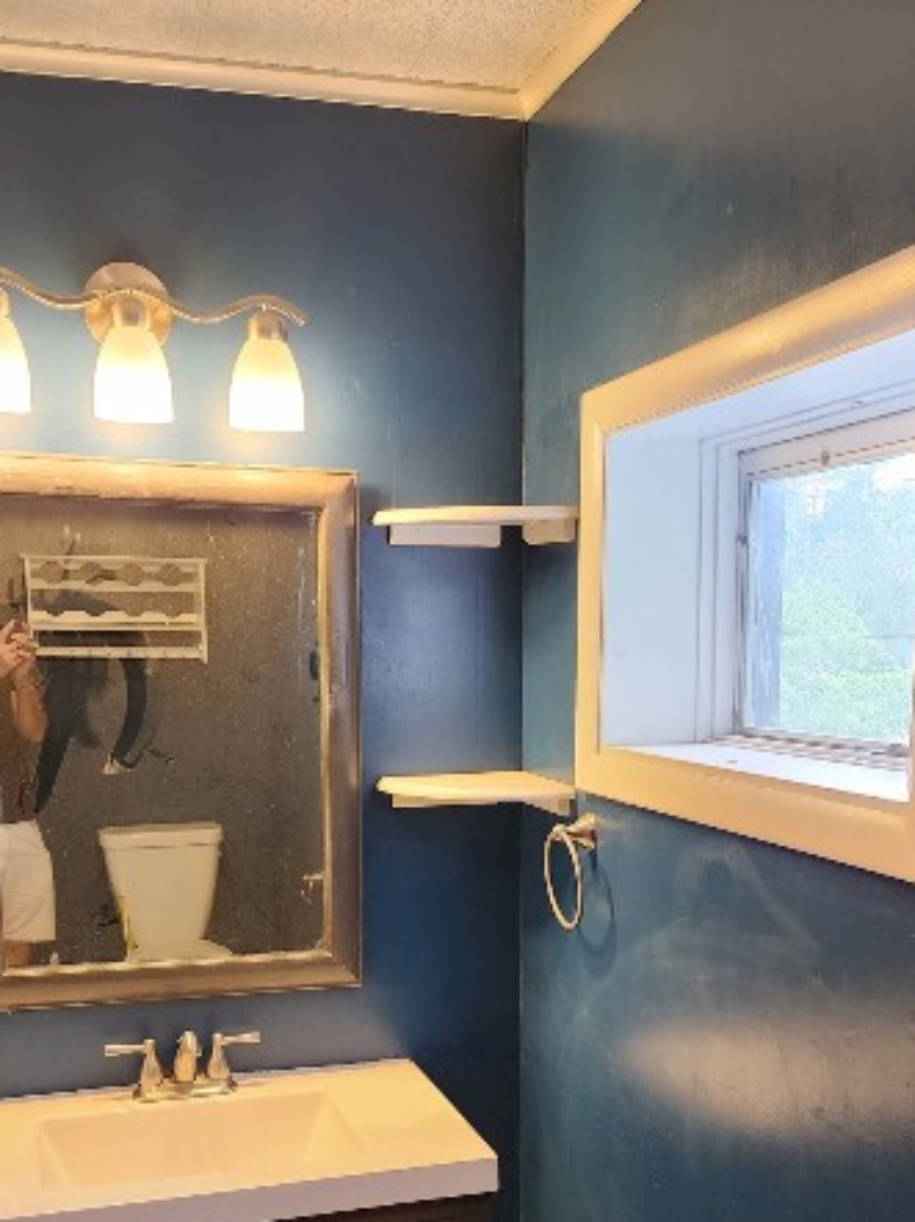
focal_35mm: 40
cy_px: 904
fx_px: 1411
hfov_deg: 35.9
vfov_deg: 45.3
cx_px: 495
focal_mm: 6.4
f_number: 1.8
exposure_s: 1/120
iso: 320
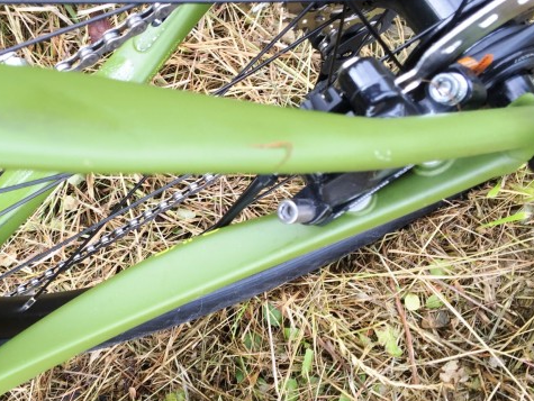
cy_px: 199
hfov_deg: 39.8
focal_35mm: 47
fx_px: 726
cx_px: 171
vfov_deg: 30.9
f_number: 2.2
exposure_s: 1/107
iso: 25
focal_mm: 4.15
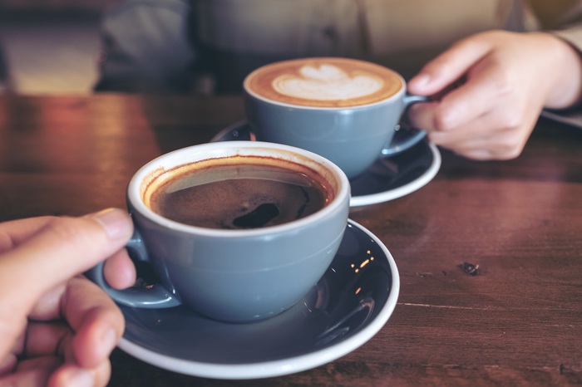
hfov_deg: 43.6
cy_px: 194
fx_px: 727
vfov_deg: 29.8
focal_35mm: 45
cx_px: 291
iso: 1600
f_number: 2.8
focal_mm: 30.2
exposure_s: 1/45
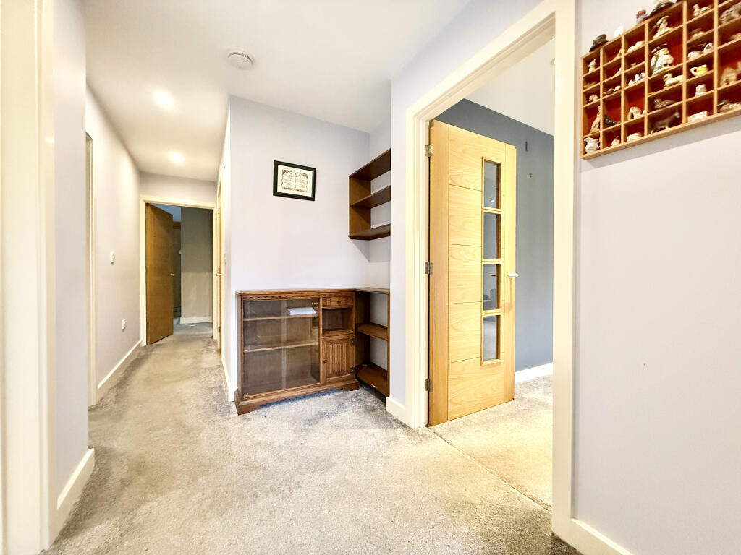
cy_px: 278
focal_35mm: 14
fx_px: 300
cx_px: 370
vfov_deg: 85.7
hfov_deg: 102.1
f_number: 2.2
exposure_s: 1/50
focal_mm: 2.22
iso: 800
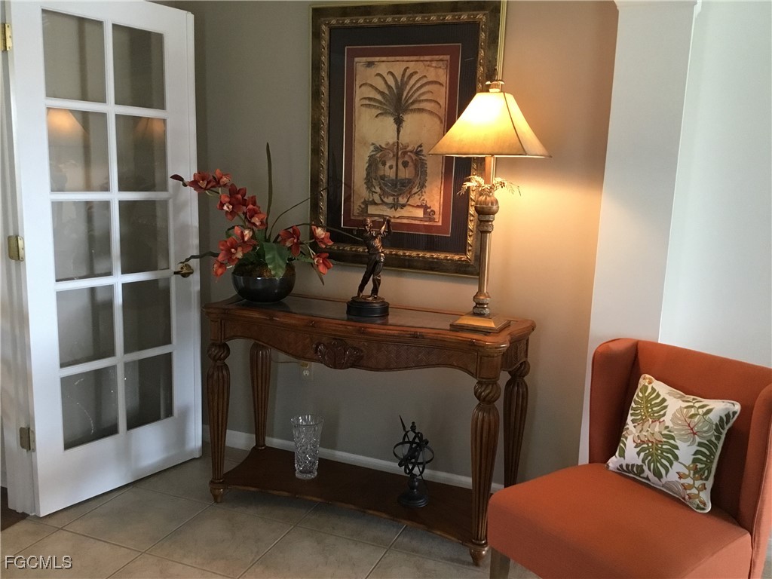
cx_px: 386
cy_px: 290
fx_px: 691
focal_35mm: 31
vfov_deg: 45.4
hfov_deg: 58.4
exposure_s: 1/24
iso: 200
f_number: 2.4
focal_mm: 3.3
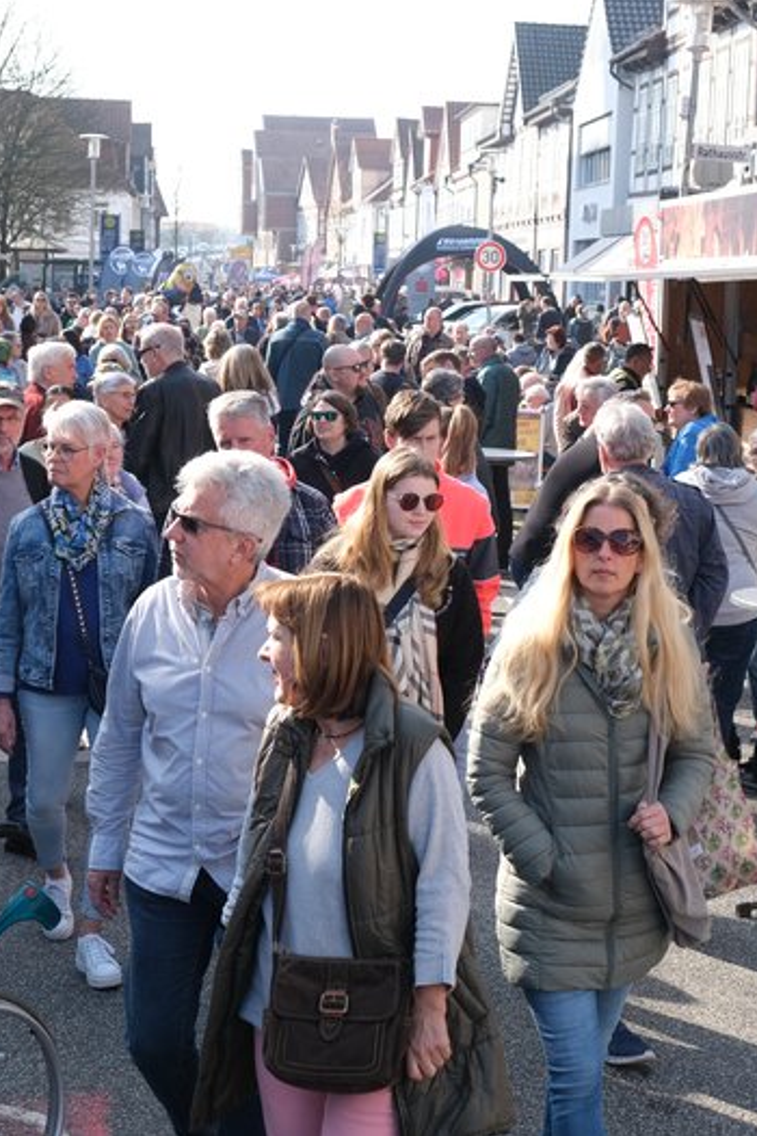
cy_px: 564
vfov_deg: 31.4
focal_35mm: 64
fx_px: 2019
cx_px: 262
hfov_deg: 21.2
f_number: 5
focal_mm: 27.7
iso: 160
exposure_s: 1/200
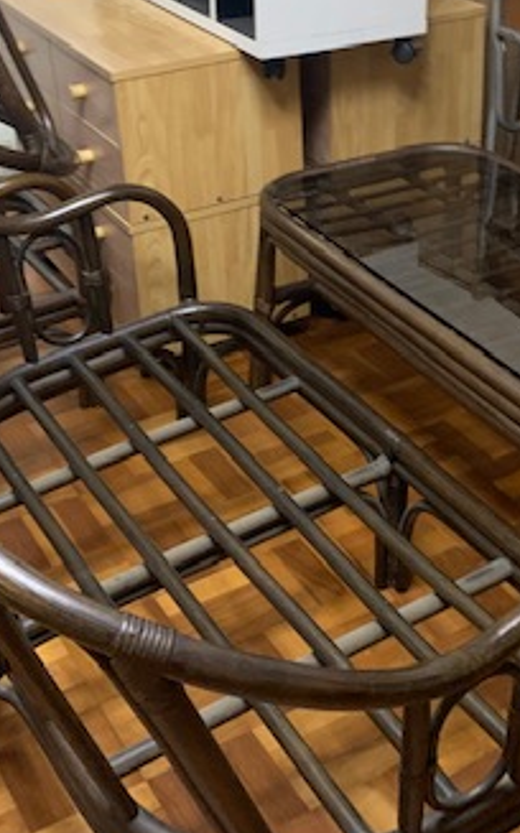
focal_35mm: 54
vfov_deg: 37.0
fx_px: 1226
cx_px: 331
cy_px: 252
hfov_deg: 23.9
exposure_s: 1/25
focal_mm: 4.25
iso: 400
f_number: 1.8
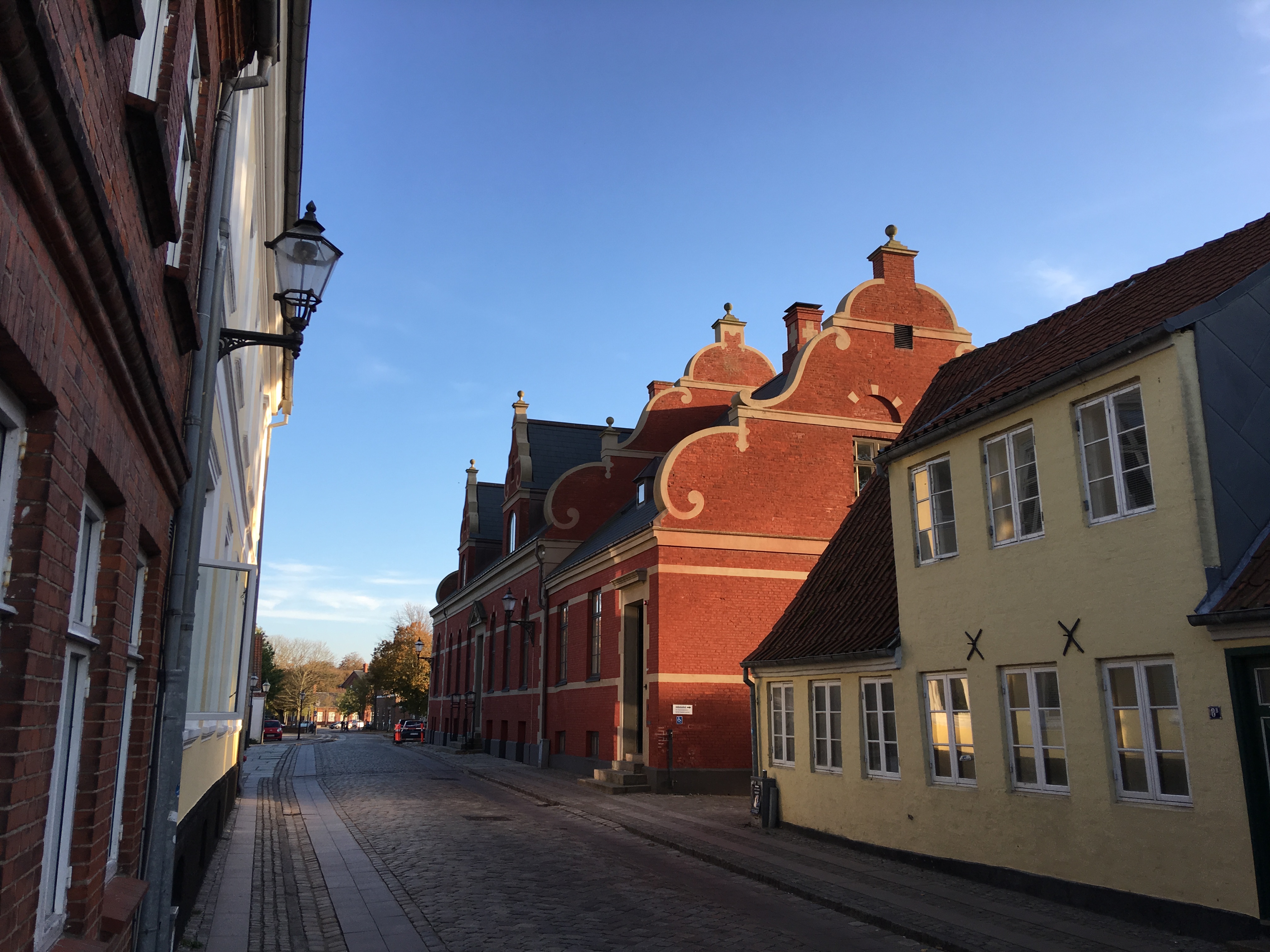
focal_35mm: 29
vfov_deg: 48.2
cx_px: 635
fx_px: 1064
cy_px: 476
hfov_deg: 61.7
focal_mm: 4.15
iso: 25
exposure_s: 1/396
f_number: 2.2
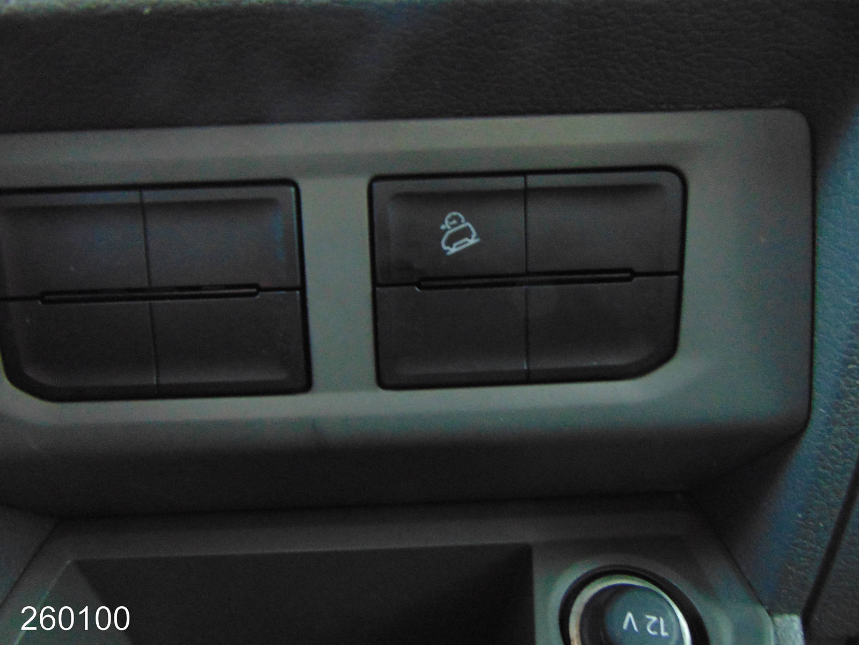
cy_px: 322
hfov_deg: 69.4
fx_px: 620
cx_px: 430
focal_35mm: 25
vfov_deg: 54.9
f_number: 3
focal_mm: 4.5
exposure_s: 1/13
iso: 400
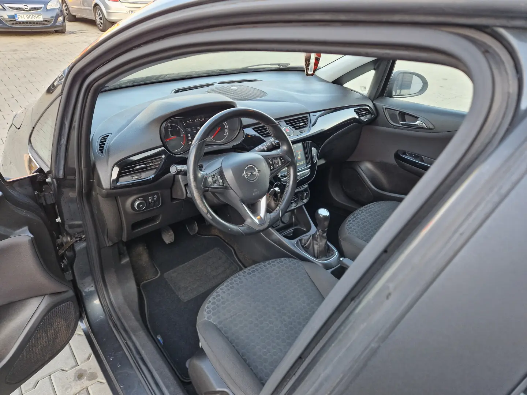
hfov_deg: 73.9
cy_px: 198
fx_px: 350
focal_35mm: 23
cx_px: 264
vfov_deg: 58.9
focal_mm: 5.4
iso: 100
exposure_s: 1/180
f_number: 1.8
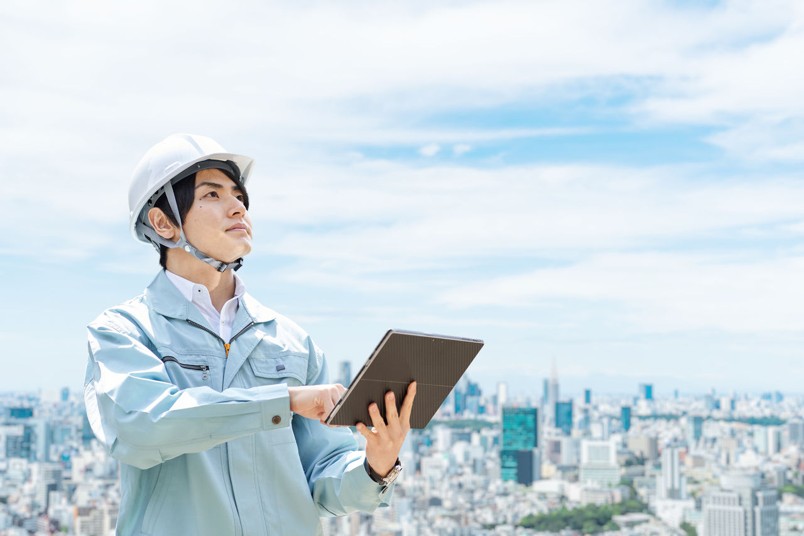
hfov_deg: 23.9
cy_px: 268
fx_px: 1898
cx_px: 402
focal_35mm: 85
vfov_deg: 16.1
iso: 100
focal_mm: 85
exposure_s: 1/200
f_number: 3.5
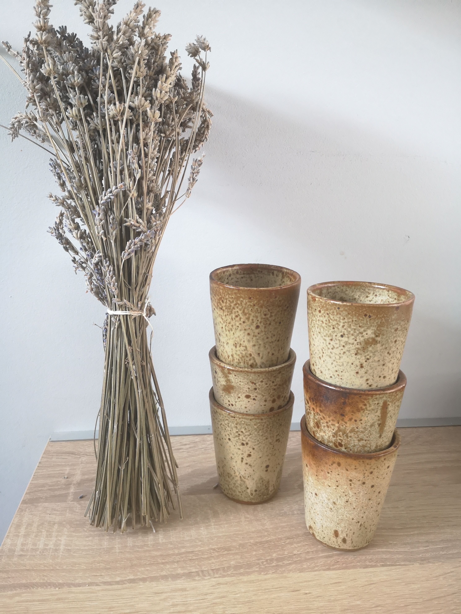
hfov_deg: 51.4
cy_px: 307
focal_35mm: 27
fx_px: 479
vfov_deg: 65.3
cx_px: 230
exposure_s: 1/33.3
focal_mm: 3.95
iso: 250
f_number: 1.8
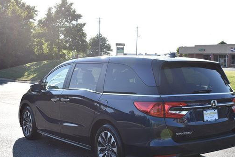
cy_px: 94
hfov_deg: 35.7
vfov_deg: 24.3
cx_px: 146
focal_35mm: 56
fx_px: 363
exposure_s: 1/250
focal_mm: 29
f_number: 8
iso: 200
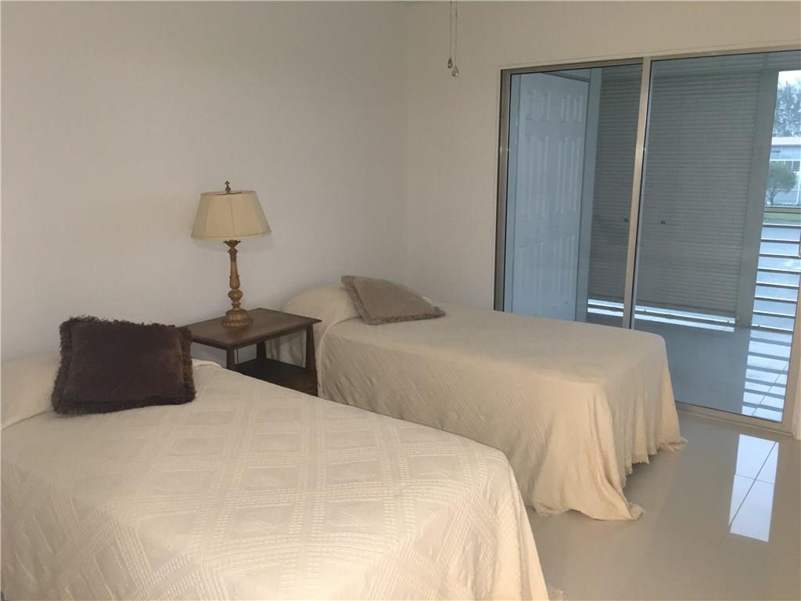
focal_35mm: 29
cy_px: 300
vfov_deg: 48.2
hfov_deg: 61.7
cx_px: 400
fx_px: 671
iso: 125
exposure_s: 1/16
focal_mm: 4.15
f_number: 2.2
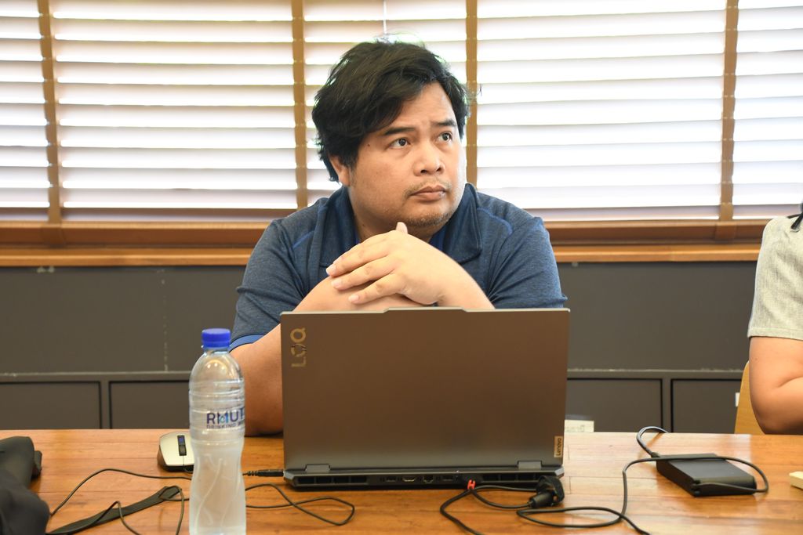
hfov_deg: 23.4
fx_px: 1941
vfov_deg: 15.7
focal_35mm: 87
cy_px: 268
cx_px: 402
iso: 1250
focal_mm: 58
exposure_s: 1/30
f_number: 4.8
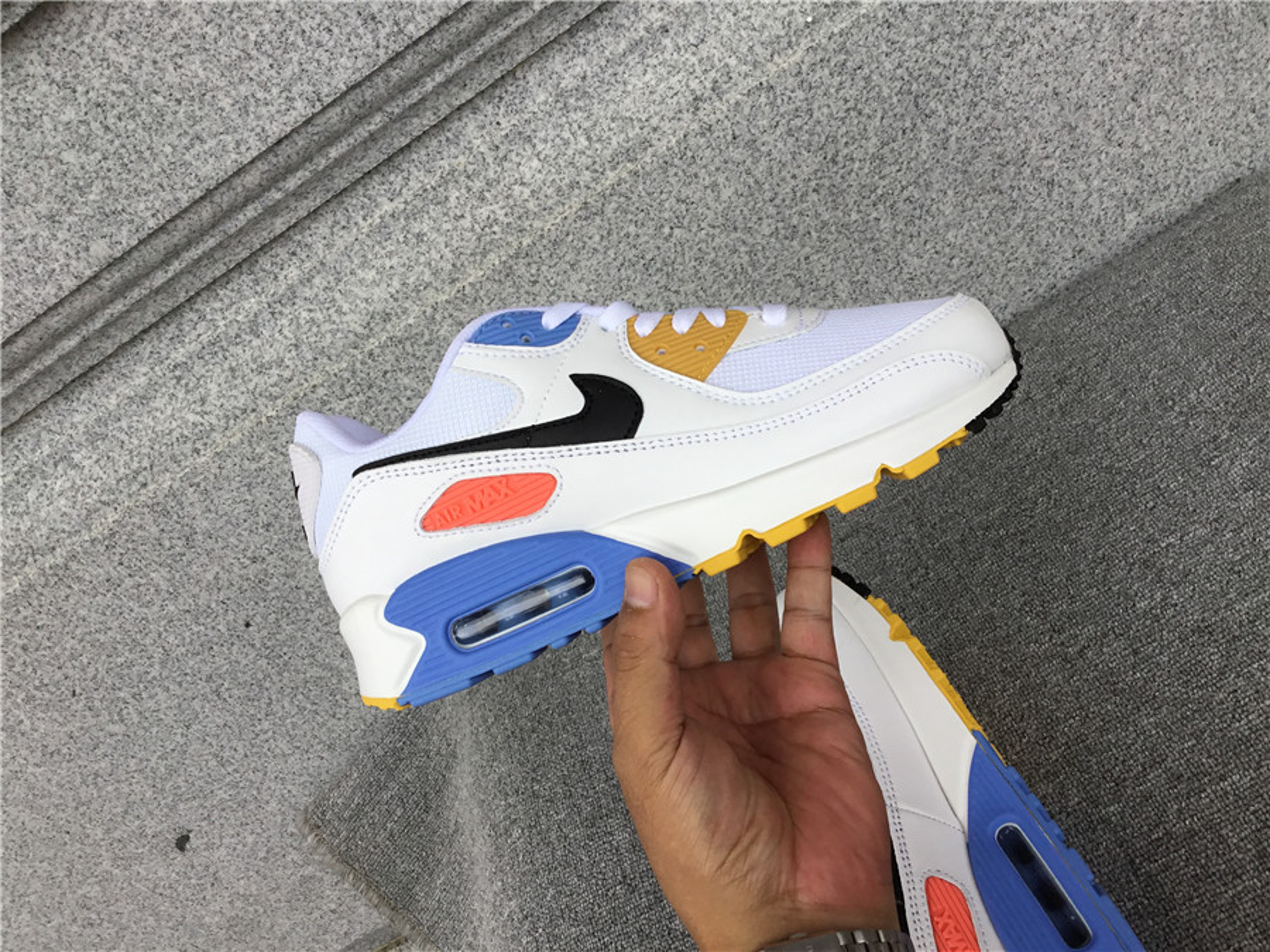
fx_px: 1137
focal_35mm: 31
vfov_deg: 45.4
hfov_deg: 58.4
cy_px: 476
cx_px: 635
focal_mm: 3.3
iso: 32
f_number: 2.4
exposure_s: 1/100
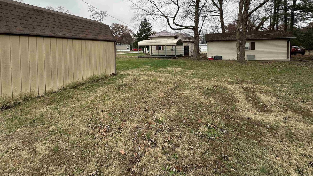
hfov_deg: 95.7
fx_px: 141
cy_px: 53
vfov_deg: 61.7
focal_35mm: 17
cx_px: 144
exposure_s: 1/280
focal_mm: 2.22
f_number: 2.2
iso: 40
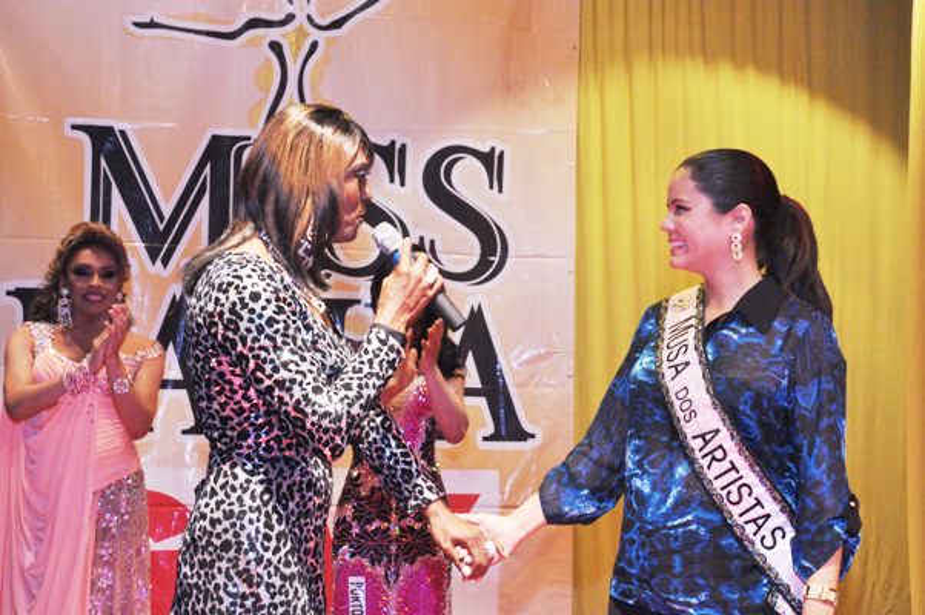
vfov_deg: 20.1
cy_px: 308
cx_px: 462
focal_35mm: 68
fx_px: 1732
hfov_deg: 29.9
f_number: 10
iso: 2000
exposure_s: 1/125
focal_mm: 45
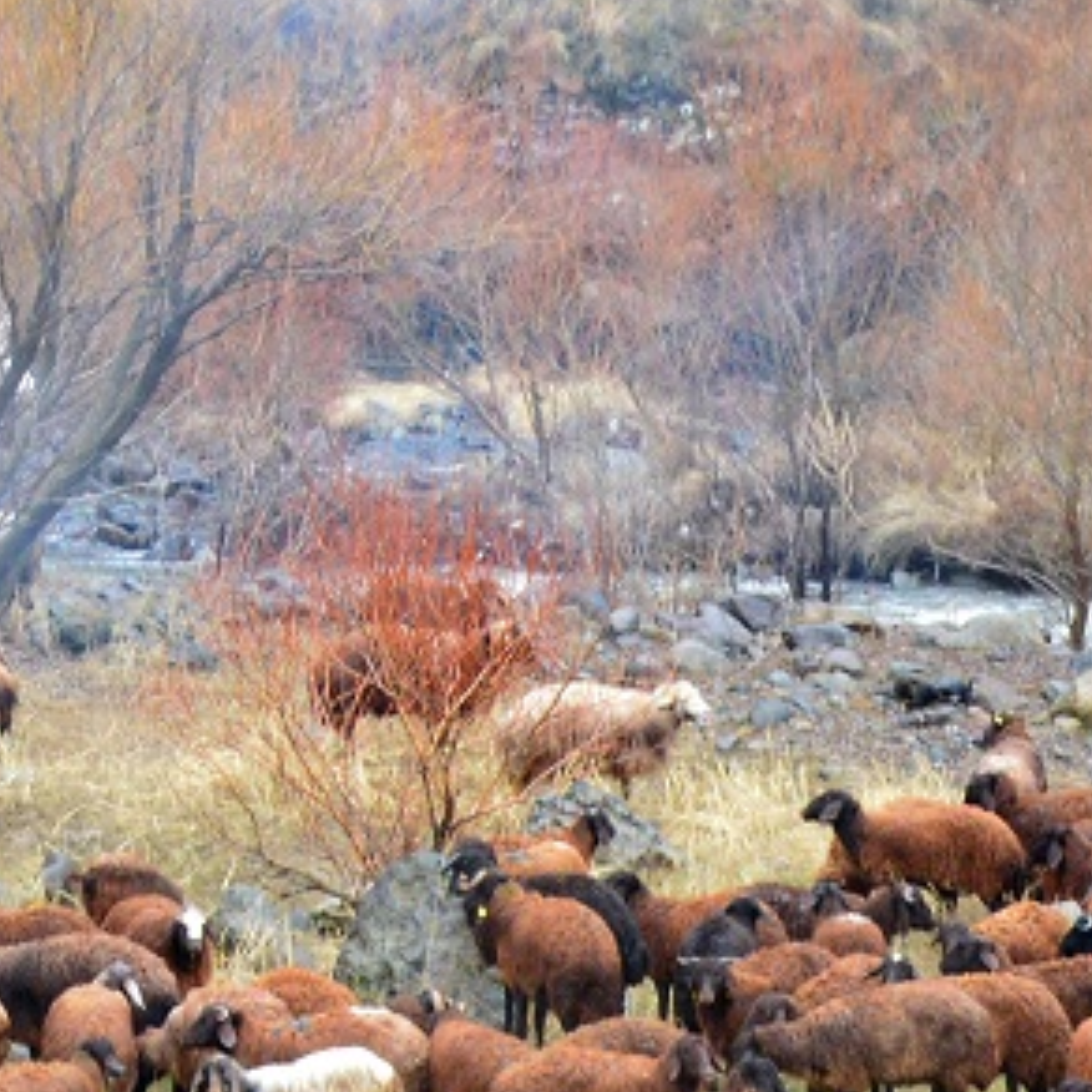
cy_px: 86
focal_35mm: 190
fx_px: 6788
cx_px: -295
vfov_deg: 9.2
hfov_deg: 9.1
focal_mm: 29
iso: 400
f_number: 8
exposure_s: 1/60
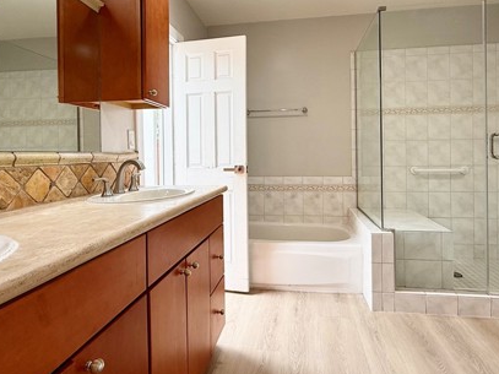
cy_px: 156
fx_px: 317
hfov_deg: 76.4
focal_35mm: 22
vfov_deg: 60.7
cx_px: 259
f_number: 2.2
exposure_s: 1/120
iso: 50
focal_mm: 2.22
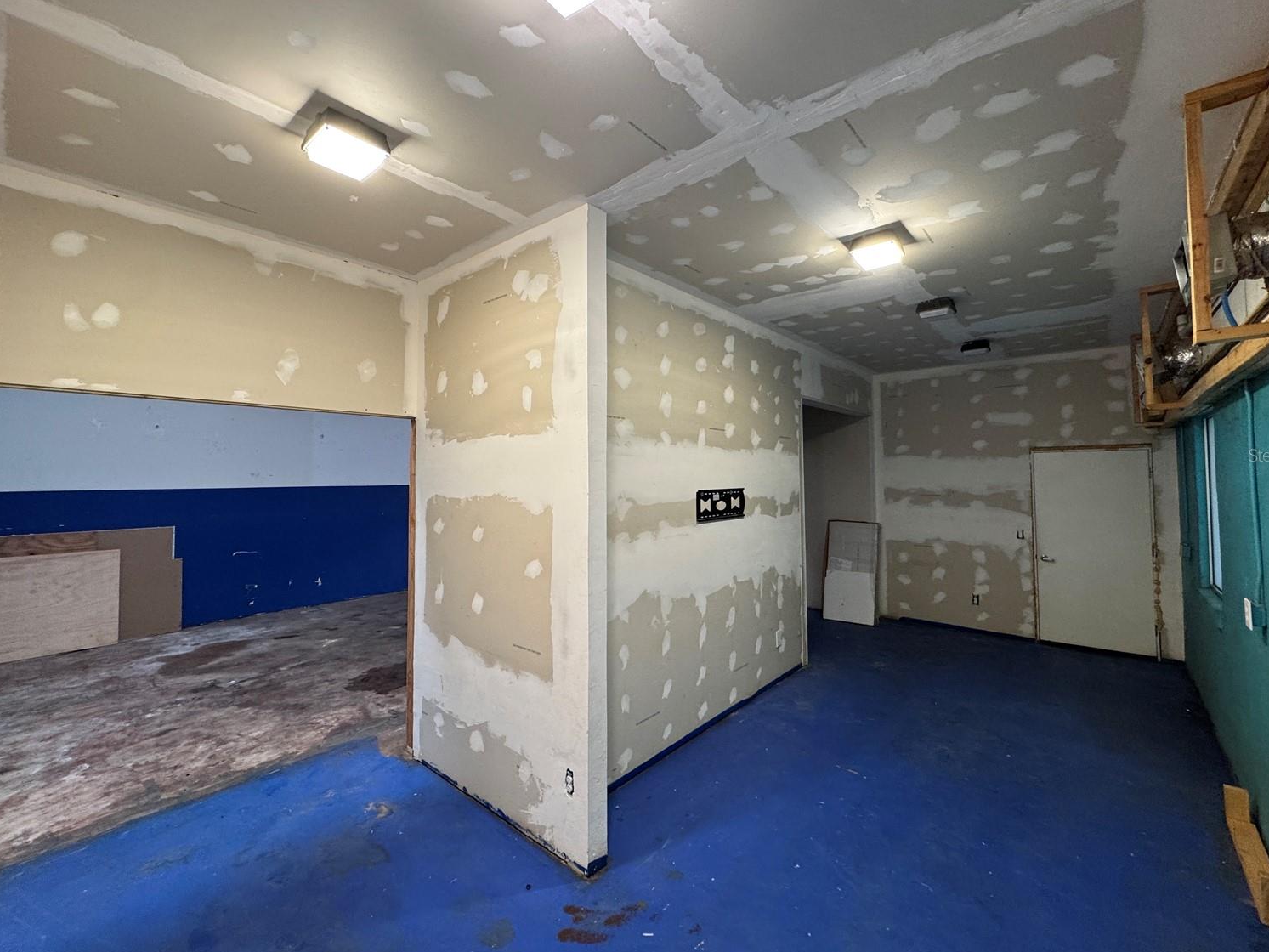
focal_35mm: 15
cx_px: 649
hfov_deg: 98.2
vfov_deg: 81.7
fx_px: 550
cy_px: 455
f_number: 2.2
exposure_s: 1/60
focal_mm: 2.22
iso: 200
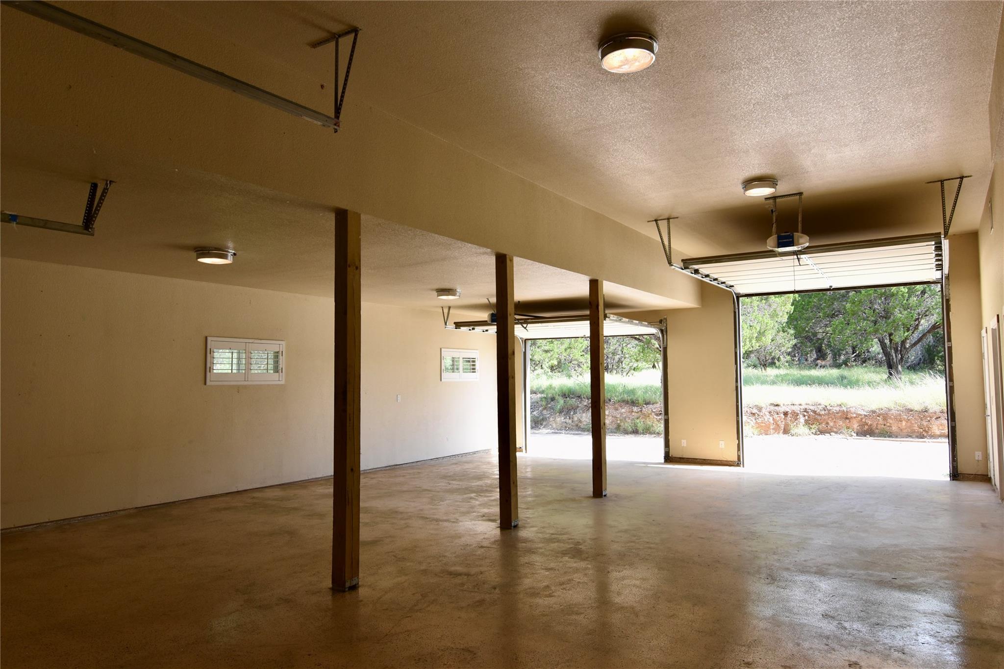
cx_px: 502
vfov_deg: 56.1
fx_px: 627
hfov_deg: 77.3
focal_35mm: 22
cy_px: 334
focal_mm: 15
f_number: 7.1
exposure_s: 1/200
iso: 400
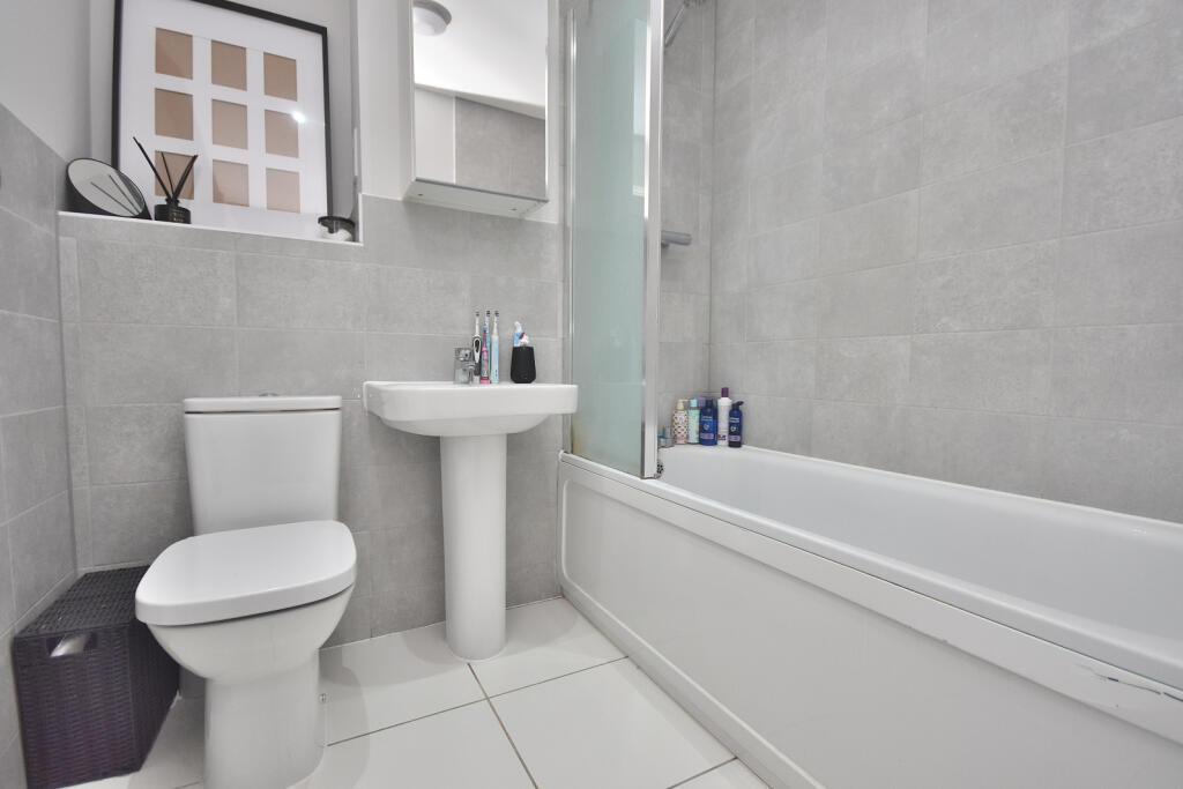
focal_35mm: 15
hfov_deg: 100.4
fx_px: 493
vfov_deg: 77.3
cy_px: 394
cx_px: 592
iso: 400
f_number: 4.5
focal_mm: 10
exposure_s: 1/200
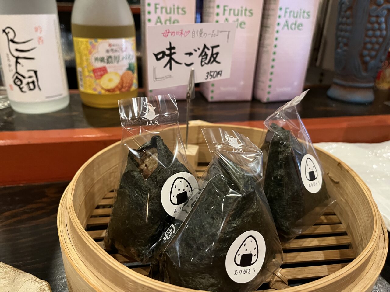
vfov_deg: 53.1
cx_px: 195
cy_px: 146
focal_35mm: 26
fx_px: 293
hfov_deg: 67.3
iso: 640
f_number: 1.6
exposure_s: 1/40
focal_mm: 5.1
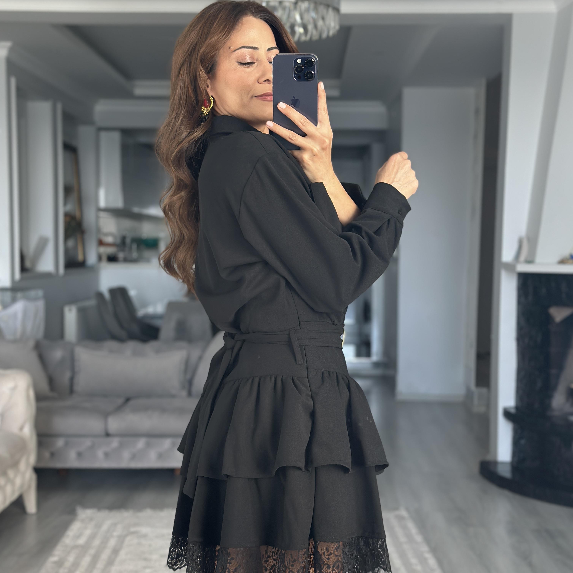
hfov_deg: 30.0
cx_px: 288
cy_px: 319
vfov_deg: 30.0
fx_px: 1067
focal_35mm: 57
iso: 100
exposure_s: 1/166
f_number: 1.78
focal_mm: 6.86
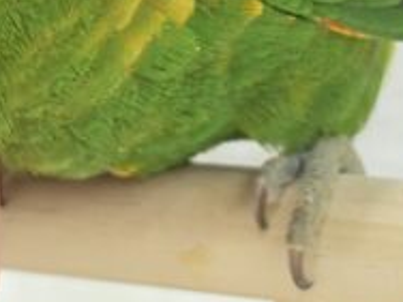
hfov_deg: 11.2
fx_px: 2061
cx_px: 262
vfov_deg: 8.3
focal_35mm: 177
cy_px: -86
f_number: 1.6
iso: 125
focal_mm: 5.96
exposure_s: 1/100
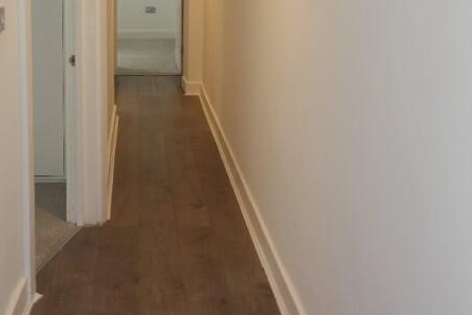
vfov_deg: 23.8
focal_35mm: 55
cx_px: 166
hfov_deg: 36.0
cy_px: 23
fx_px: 721
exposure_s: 1/60
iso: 200
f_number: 2.4
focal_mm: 16
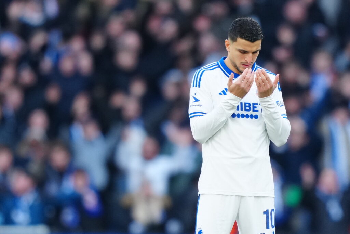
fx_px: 3891
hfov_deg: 5.2
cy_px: 117
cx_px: 175
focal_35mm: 400
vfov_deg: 3.4
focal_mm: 400
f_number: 2.8
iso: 1250
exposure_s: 1/2000
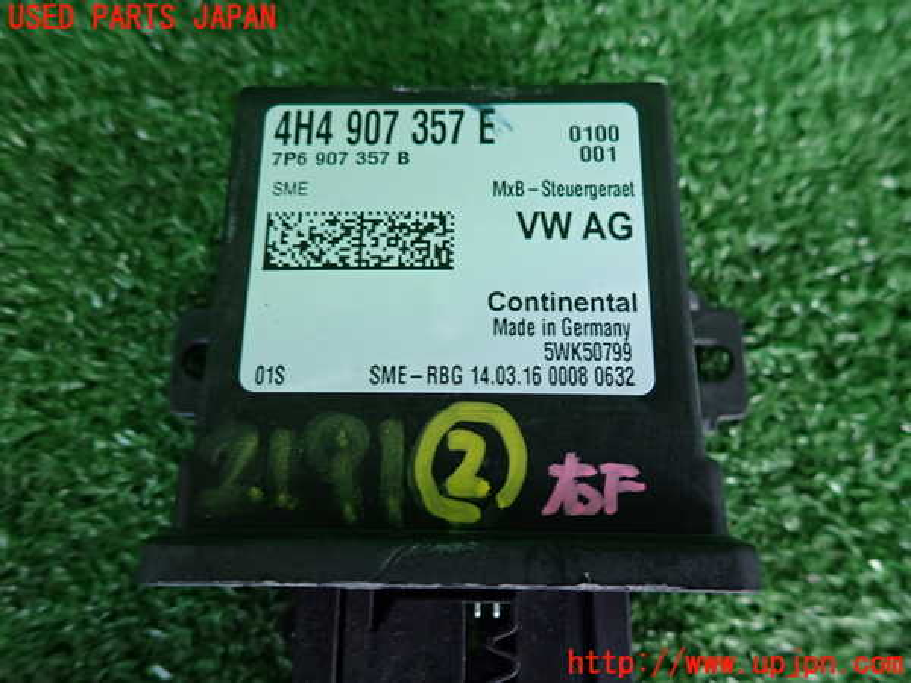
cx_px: 456
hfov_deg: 69.4
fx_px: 658
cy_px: 342
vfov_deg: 54.9
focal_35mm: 25
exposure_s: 1/30
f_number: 2
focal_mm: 4.5
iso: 250
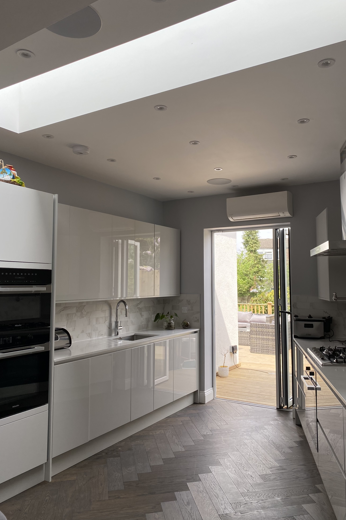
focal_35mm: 28
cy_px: 254
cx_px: 190
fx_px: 404
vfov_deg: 65.5
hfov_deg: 46.3
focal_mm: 4.25
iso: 32
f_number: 1.8
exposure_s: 1/411
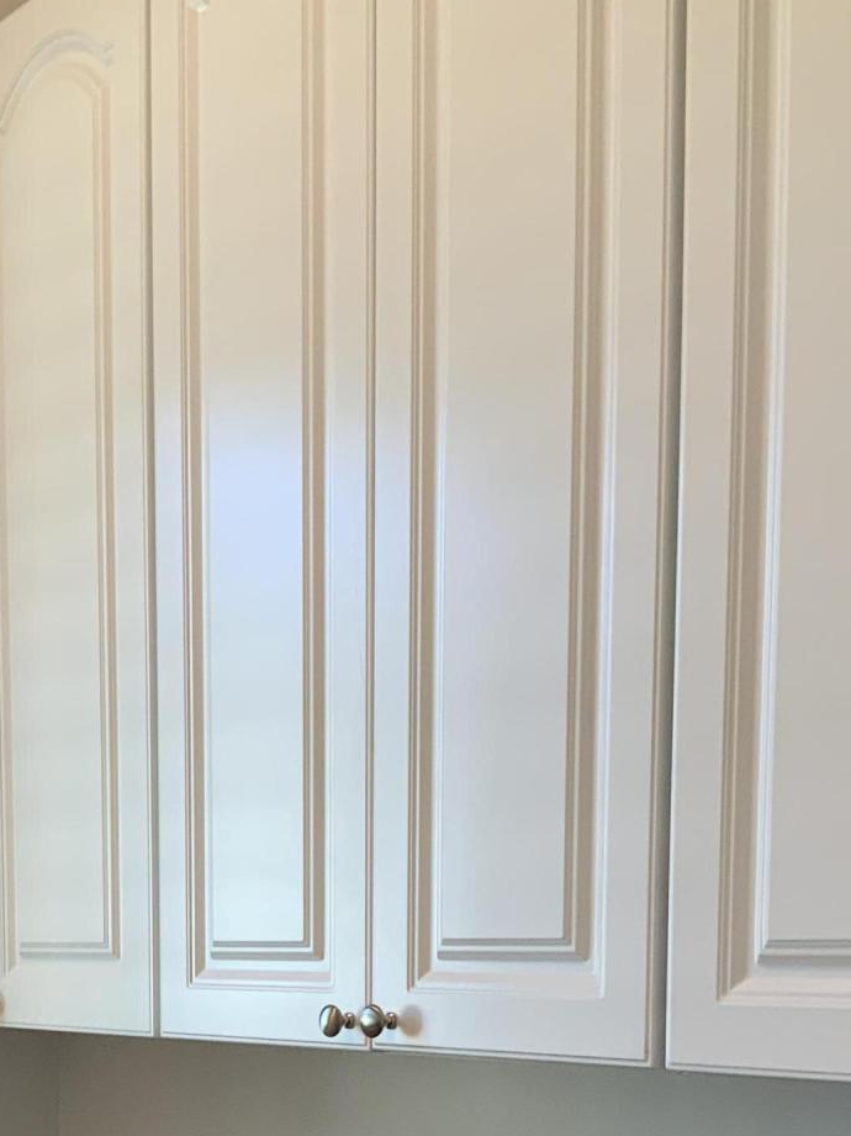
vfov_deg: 28.6
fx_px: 2066
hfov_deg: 23.2
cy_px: 1164
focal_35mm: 63
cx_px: 355
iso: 64
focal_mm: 3
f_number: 1.8
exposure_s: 1/60
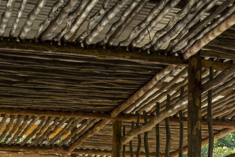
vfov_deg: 12.7
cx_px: 153
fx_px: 666
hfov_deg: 20.0
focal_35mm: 102
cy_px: 235
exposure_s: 1/160
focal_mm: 14.57
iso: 80
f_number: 2.8
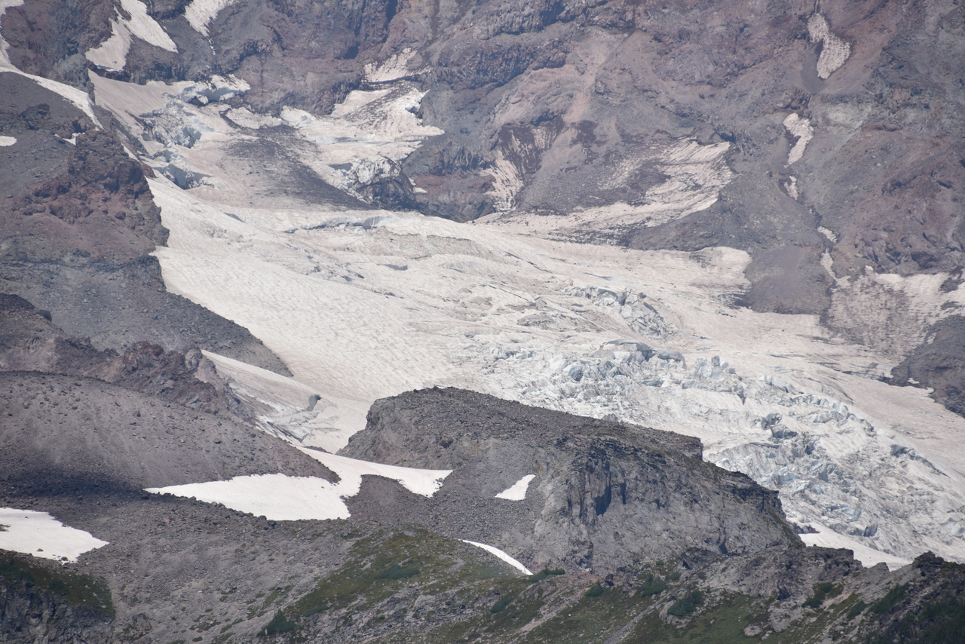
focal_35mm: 300
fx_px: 8043
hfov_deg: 6.9
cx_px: 482
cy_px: 322
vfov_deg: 4.6
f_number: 8
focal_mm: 300
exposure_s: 1/640
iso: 100
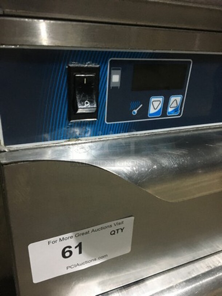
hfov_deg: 48.2
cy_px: 148
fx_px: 248
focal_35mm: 29
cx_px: 111
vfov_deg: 61.7
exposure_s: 1/15
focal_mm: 4.15
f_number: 2.2
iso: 200
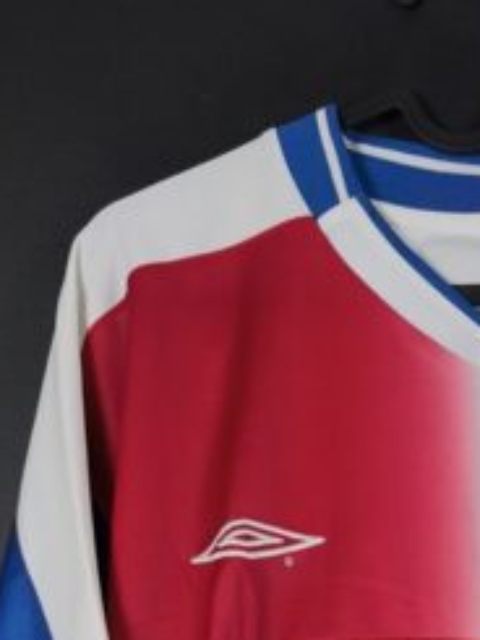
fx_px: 1385
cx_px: 503
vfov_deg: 21.8
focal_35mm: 75
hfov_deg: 19.0
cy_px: 951
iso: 400
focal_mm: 6.57
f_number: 1.6
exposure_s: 1/160
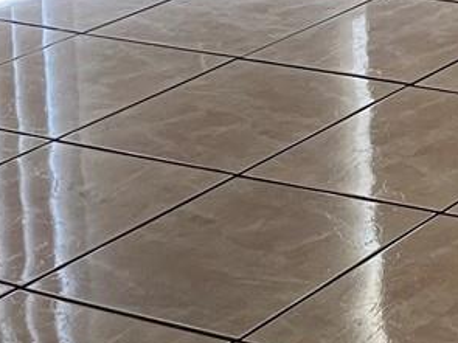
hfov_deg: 12.1
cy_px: -503
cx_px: 986
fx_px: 1865
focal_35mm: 141
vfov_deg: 9.3
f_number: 1.6
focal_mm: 5.1
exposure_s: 1/82
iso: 125
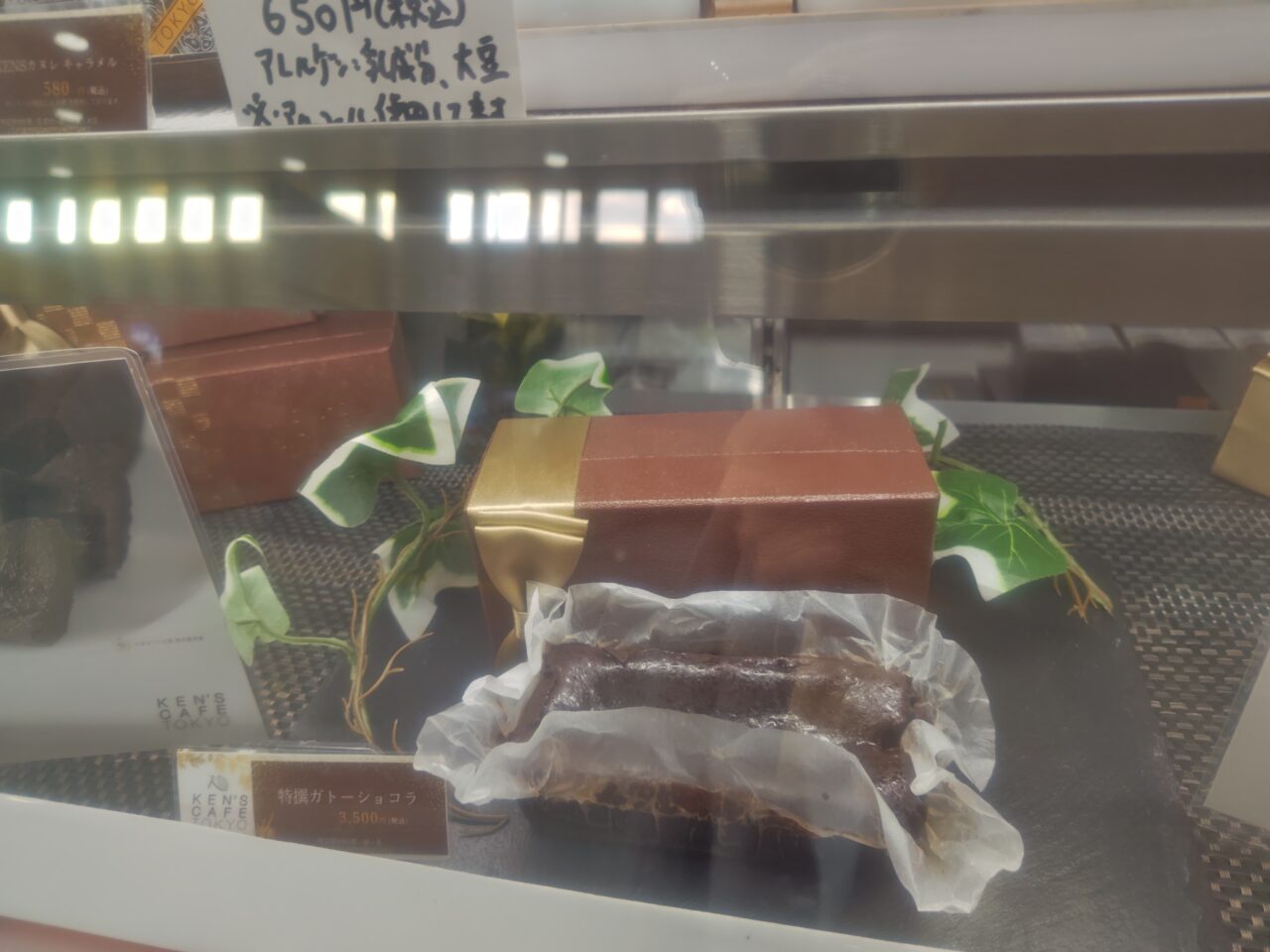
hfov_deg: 73.9
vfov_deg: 58.9
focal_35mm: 23
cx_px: 635
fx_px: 844
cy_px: 476
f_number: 1.9
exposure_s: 1/100
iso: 81
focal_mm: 5.56
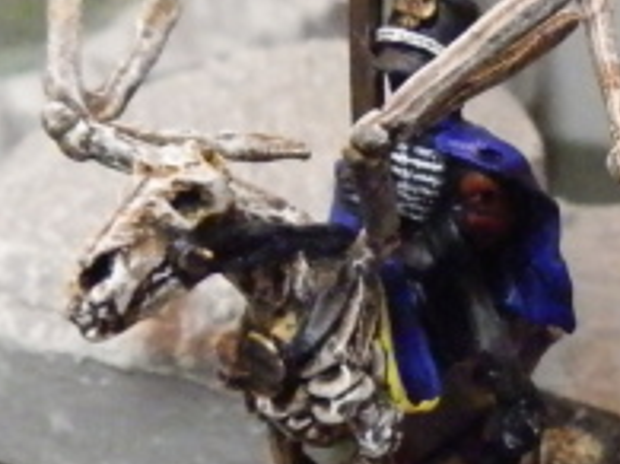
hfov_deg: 24.2
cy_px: 327
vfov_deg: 19.0
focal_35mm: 77
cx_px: 620
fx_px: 1378
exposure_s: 1/200
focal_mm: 5
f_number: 3.1
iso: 1600
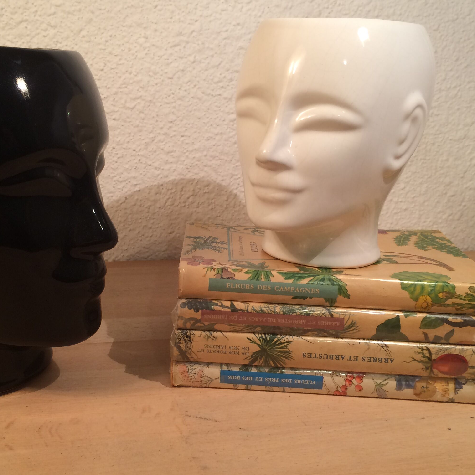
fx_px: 652
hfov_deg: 39.7
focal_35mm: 42
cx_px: 174
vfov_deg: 40.0
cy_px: 233
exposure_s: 1/33
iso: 32
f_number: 2.2
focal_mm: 4.15
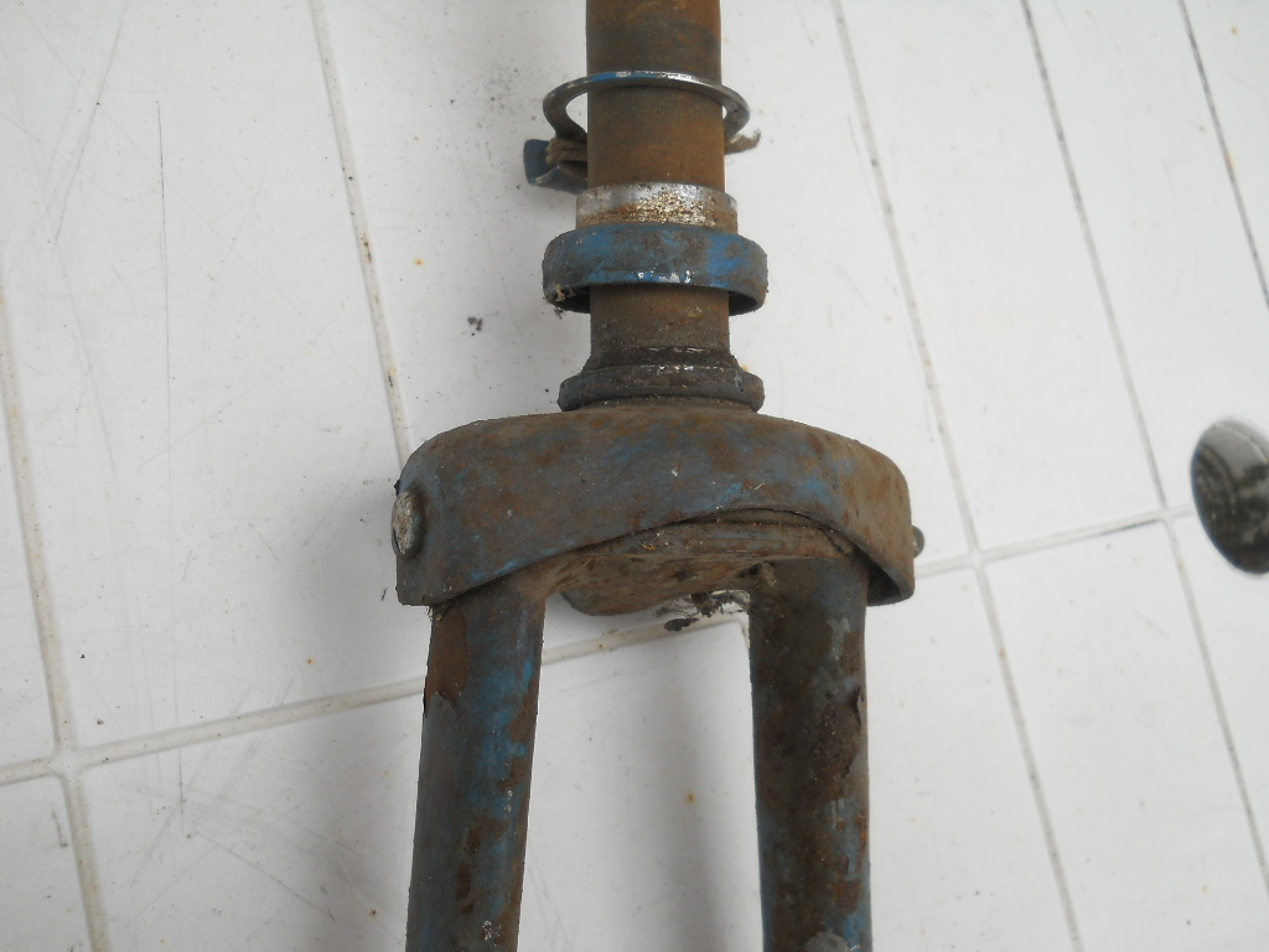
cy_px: 476
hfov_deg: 45.8
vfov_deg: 35.1
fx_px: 1503
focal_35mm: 41
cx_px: 634
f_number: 3.1
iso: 80
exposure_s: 1/100
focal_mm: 6.72
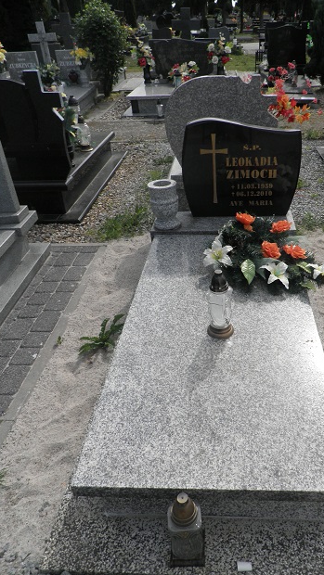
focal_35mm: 27
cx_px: 214
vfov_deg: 69.9
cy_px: 289
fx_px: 412
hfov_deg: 42.4
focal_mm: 4.3
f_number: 8.3
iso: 64
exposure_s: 1/160
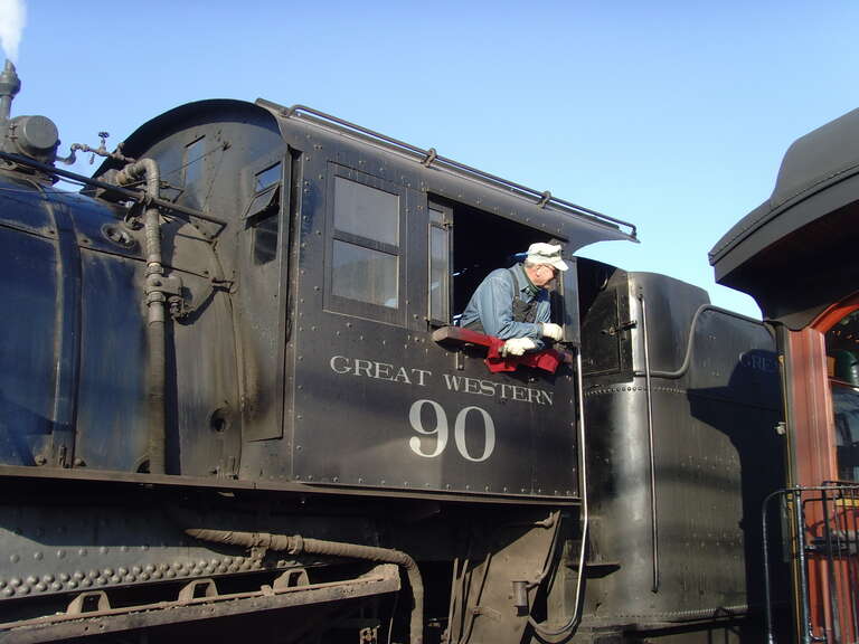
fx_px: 968
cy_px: 322
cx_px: 430
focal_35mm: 39
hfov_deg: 47.9
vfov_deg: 36.8
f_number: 3.5
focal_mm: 6.6
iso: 80
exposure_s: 1/250
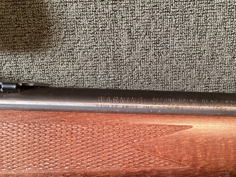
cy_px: 104
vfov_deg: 32.8
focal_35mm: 44
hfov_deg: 42.8
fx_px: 300
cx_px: 133
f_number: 2.4
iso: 320
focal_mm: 3.3
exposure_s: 1/40
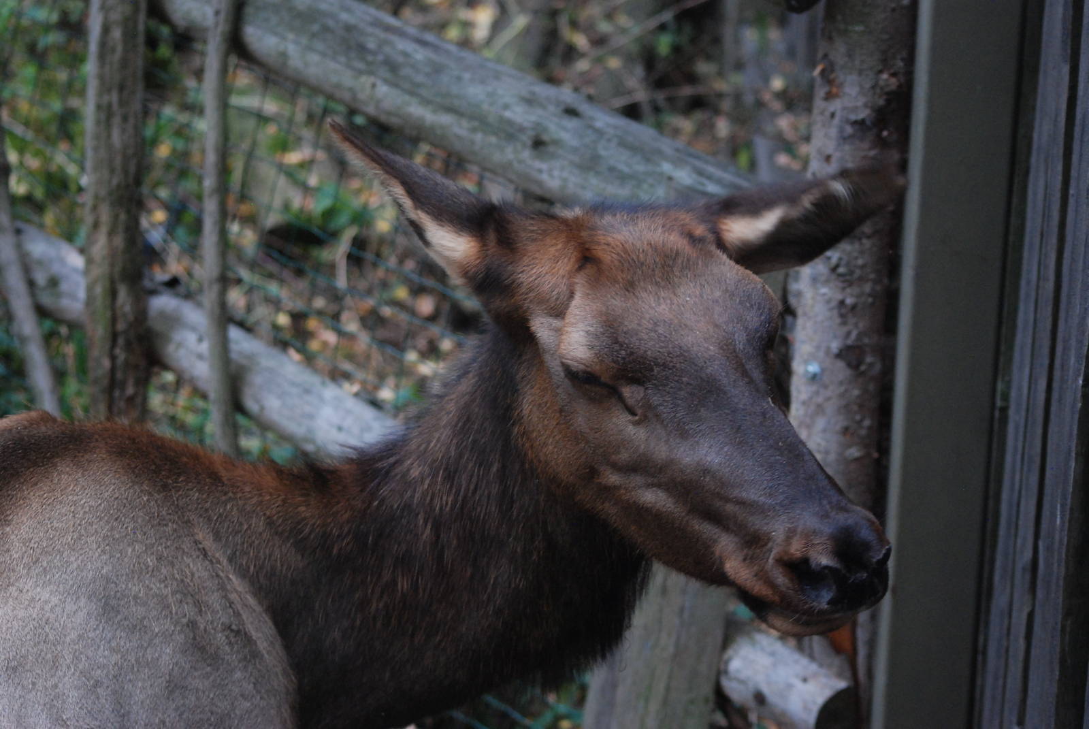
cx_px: 544
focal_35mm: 117
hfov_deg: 17.5
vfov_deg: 11.7
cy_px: 364
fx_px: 3543
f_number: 4
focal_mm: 78
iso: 1000
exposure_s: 1/160
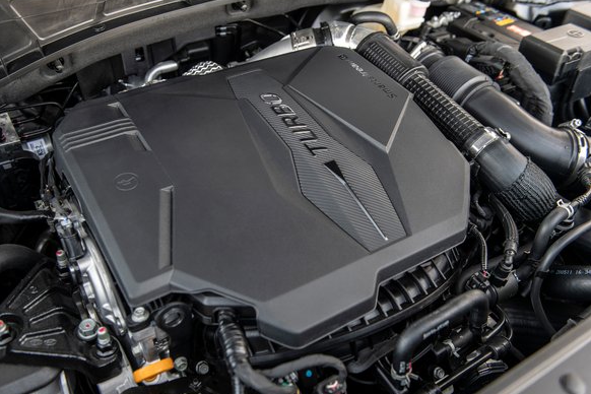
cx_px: 287
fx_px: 542
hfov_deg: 57.2
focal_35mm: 33
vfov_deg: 40.0
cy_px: 198
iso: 200
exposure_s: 1/50
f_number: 4
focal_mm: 32
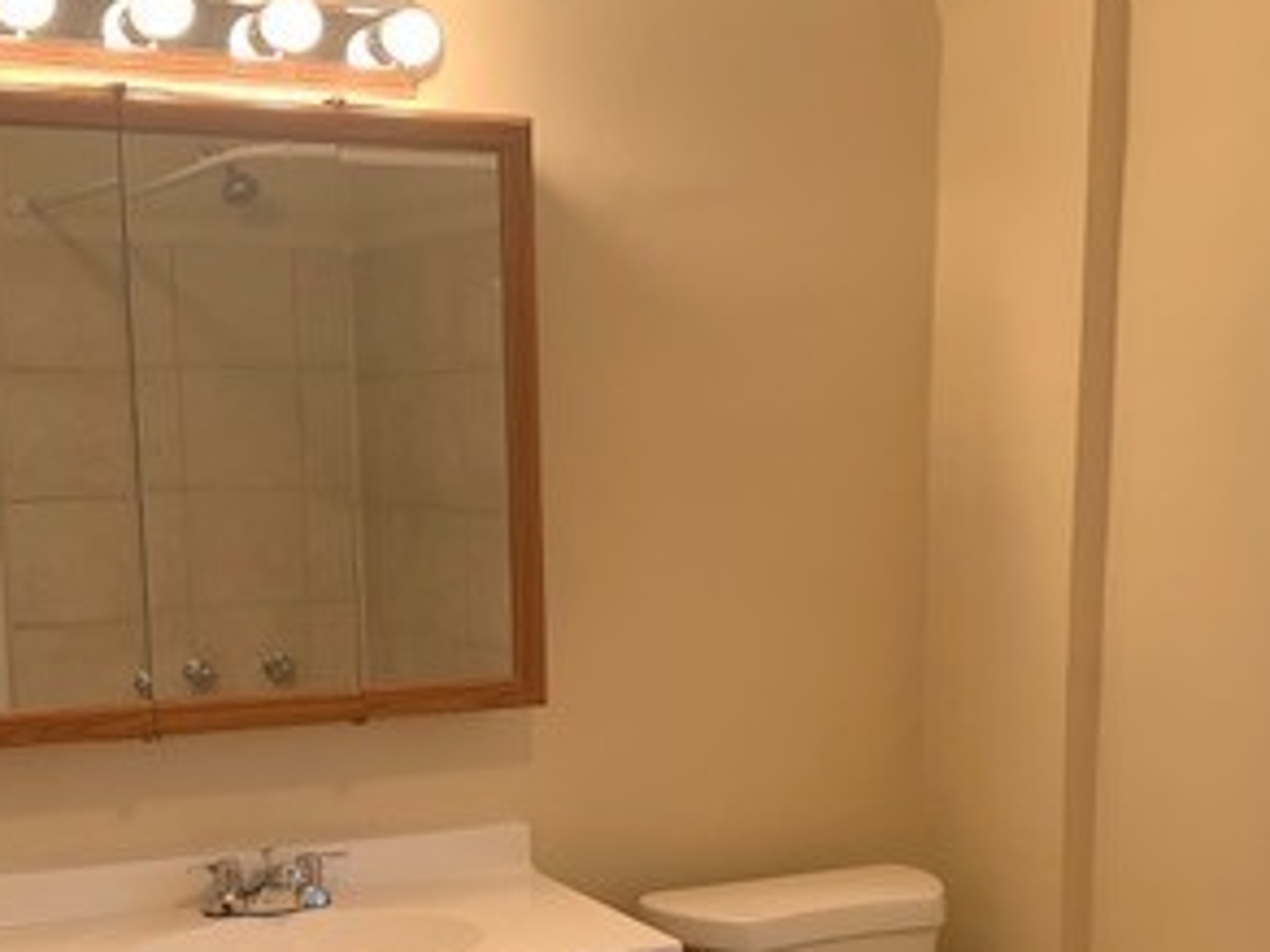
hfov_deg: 33.7
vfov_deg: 25.1
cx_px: 709
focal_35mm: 57
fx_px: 2091
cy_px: 804
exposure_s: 1/60
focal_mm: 4.25
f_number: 1.8
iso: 64
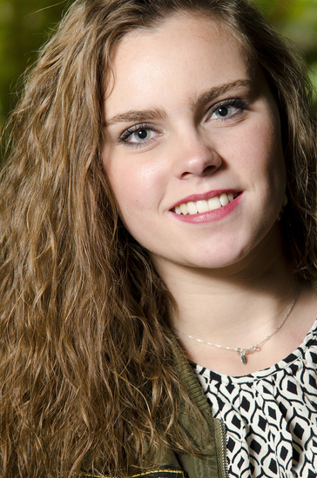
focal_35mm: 168
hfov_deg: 8.1
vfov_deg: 12.3
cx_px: 158
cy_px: 239
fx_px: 2230
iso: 500
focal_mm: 112
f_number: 5.6
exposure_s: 1/125
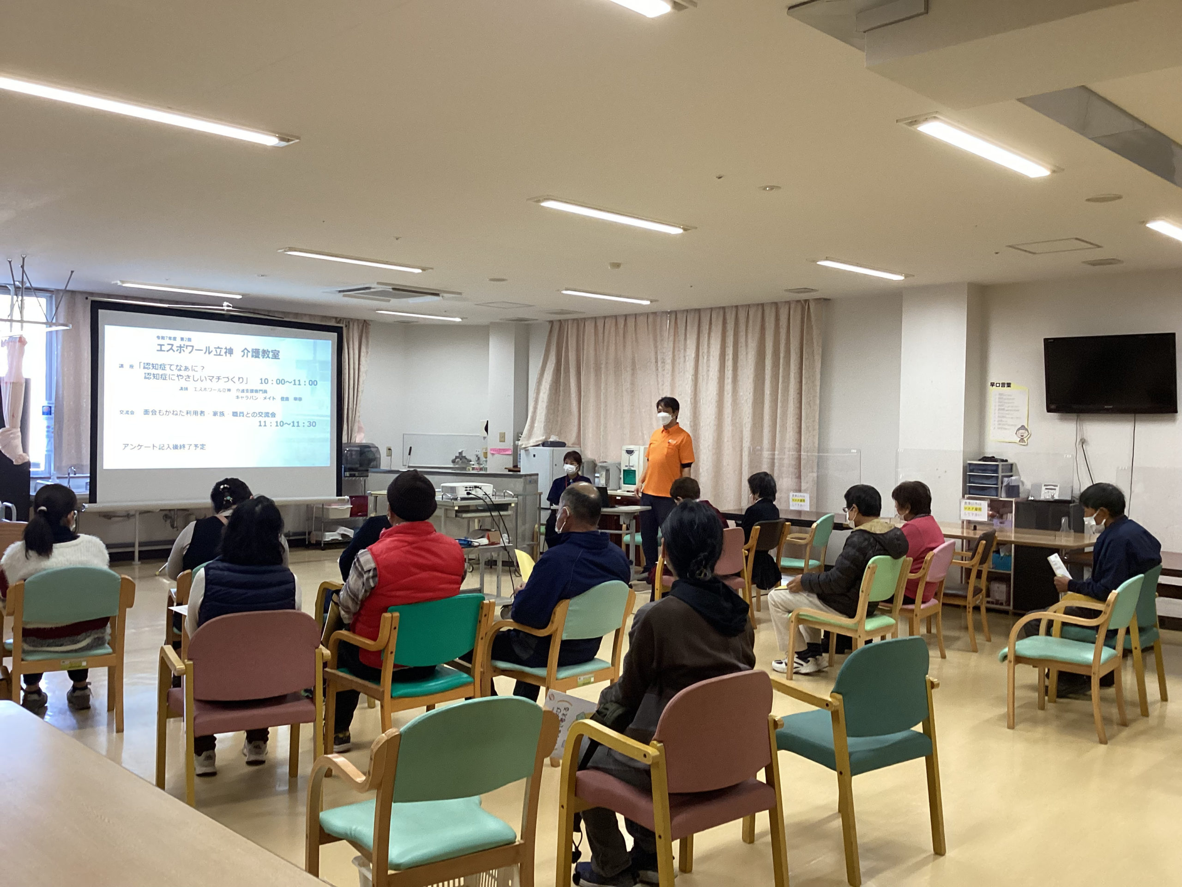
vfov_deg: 45.4
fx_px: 1059
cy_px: 444
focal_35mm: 31
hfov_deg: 58.4
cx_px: 591
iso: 250
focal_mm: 3.3
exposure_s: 1/60
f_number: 2.4
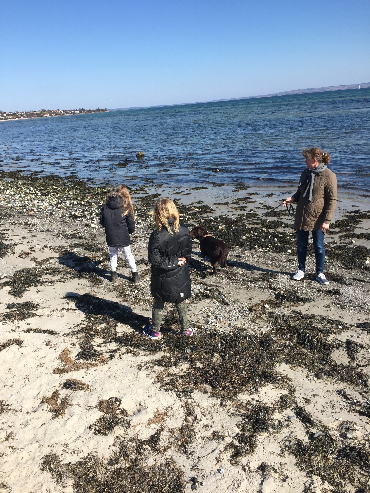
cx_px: 185
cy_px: 246
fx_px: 413
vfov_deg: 61.7
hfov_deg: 48.2
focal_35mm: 29
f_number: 2.2
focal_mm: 4.15
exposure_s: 1/1647
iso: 32
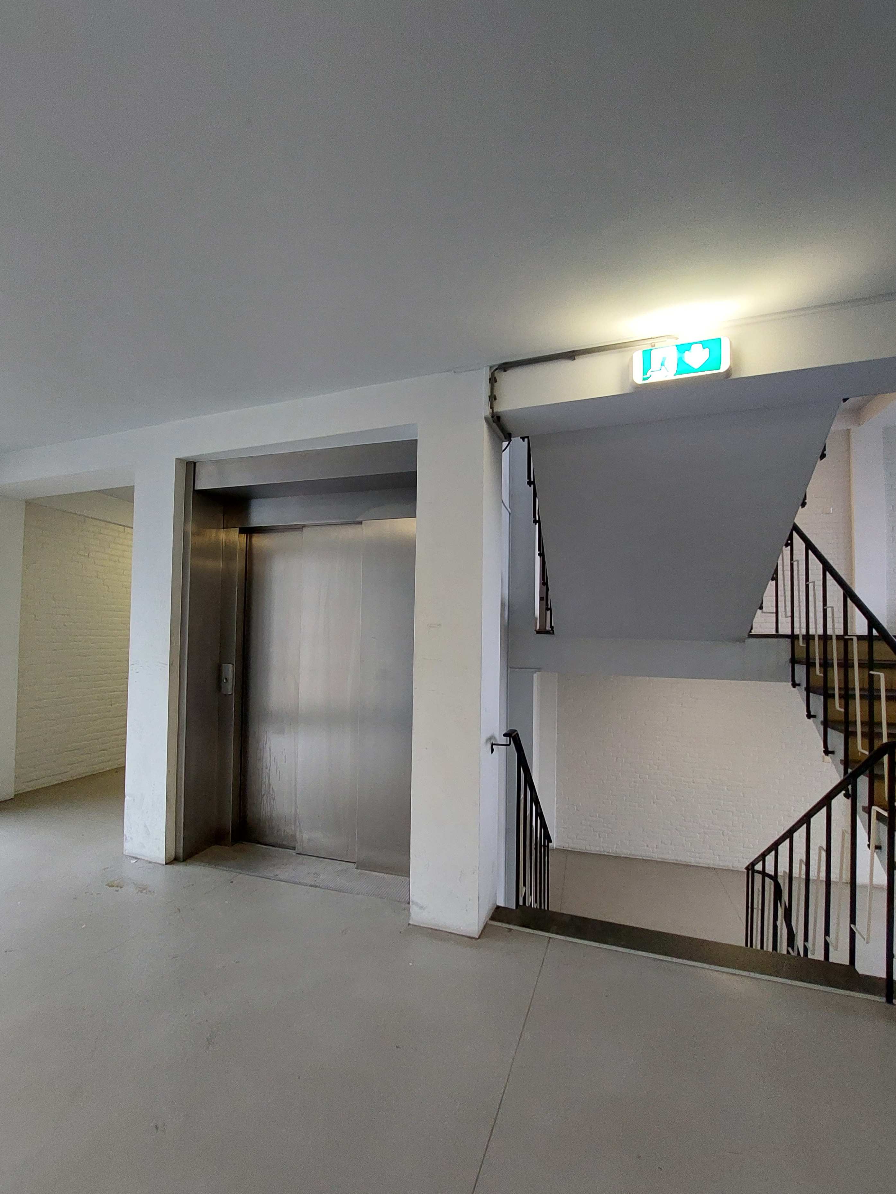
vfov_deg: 102.0
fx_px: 483
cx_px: 436
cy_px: 624
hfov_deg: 85.7
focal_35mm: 14
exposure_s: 1/50
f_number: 2.2
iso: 320
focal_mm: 1.74
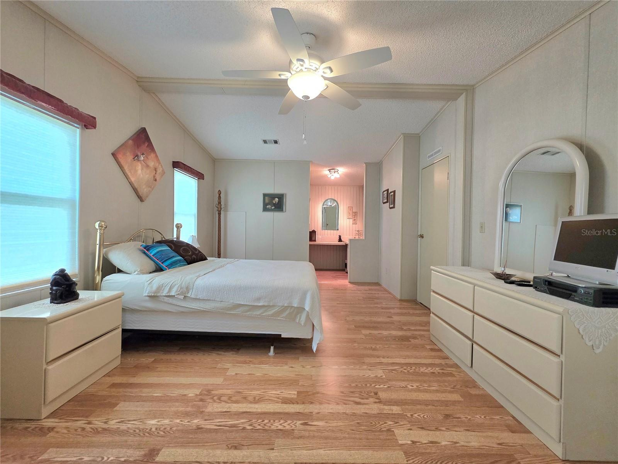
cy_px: 232
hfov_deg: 106.2
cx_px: 309
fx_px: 232
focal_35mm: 13
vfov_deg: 89.9
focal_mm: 2.2
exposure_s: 1/120
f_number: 1.9
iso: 200
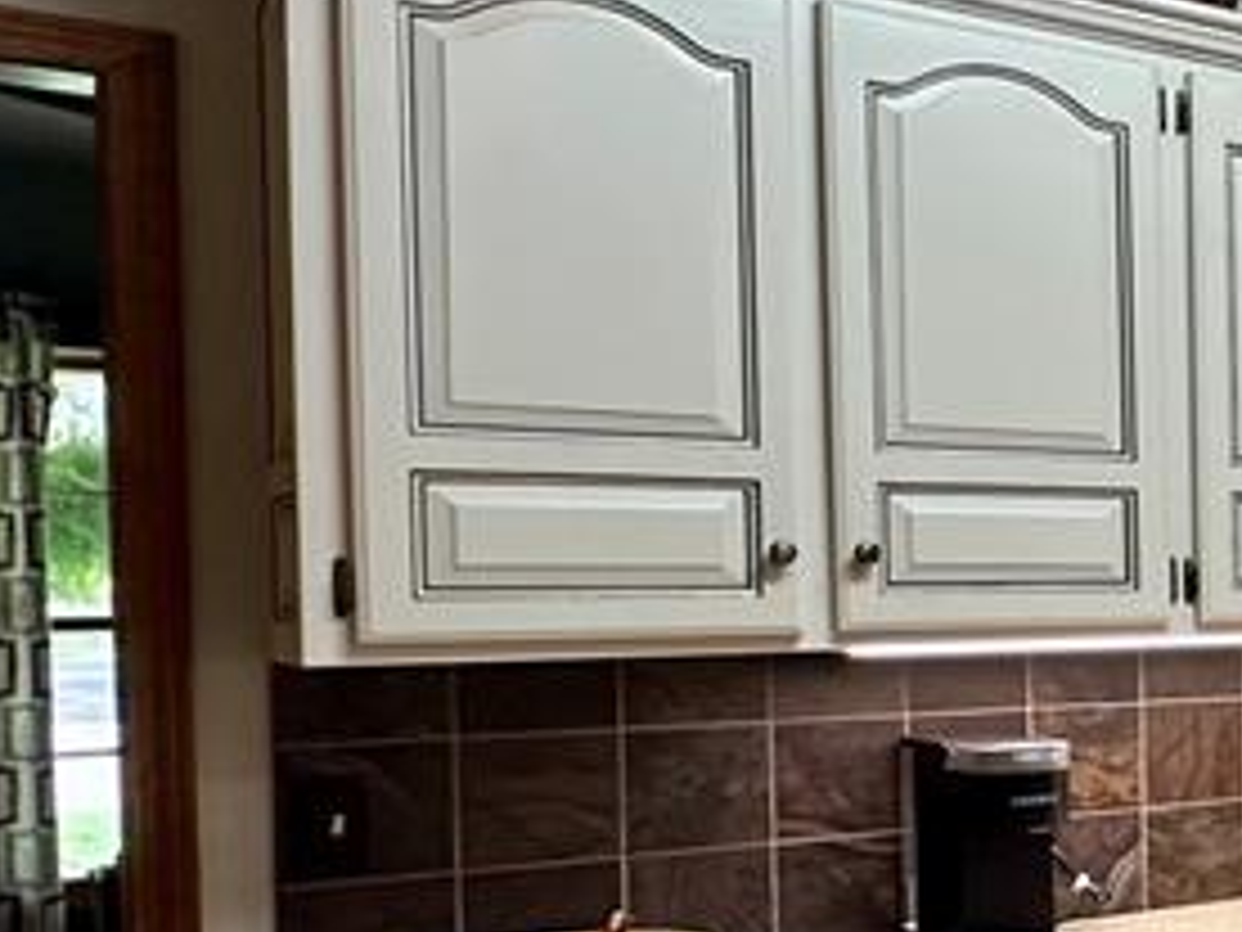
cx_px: 2038
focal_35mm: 52
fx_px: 1866
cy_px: 617
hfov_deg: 24.4
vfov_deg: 27.9
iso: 200
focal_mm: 2.22
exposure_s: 1/60
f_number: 2.2
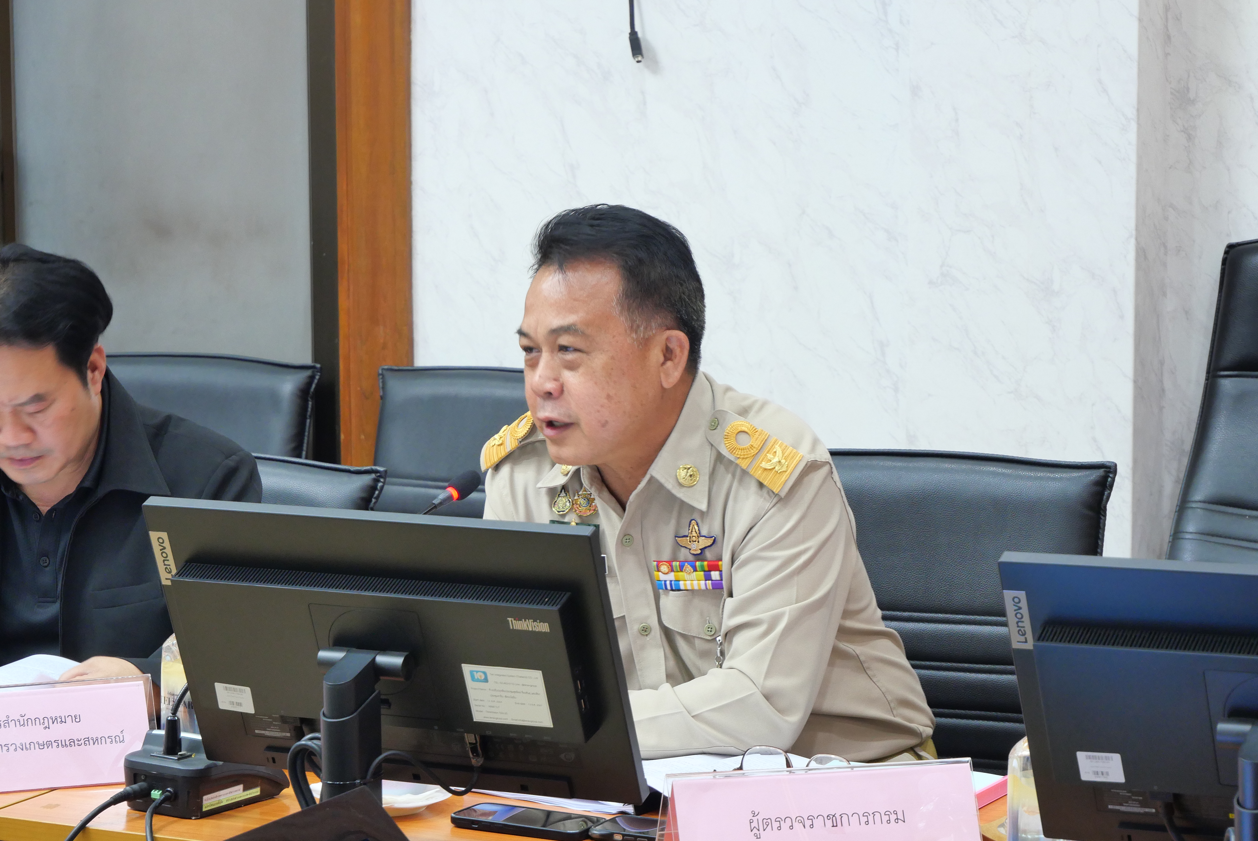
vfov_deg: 12.7
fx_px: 3776
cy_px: 420
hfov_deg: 18.9
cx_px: 629
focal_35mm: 108
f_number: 5.6
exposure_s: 1/13
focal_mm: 52
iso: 1000
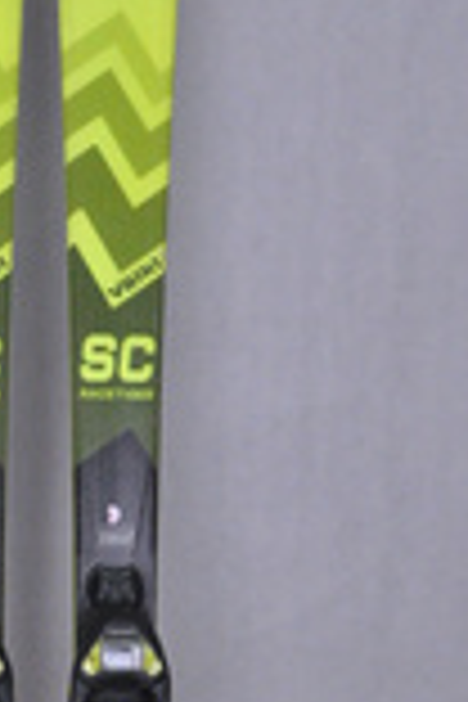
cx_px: 29
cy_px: 742
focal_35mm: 95
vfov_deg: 20.6
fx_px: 1852
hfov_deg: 14.2
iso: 3200
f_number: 9.5
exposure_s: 1/125
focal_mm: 22
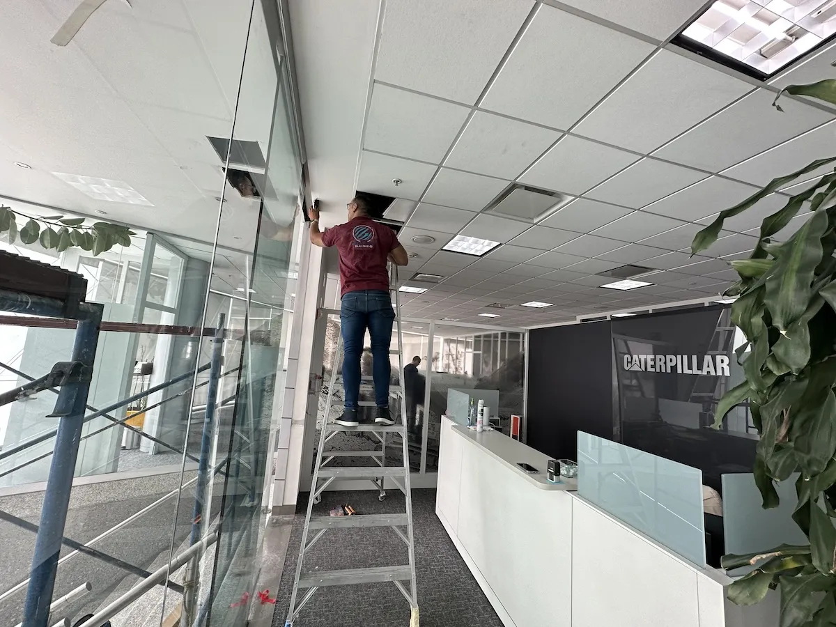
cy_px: 314
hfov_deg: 102.1
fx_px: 338
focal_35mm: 14
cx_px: 418
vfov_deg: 85.7
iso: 100
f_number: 2.2
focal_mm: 2.22
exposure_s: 1/120
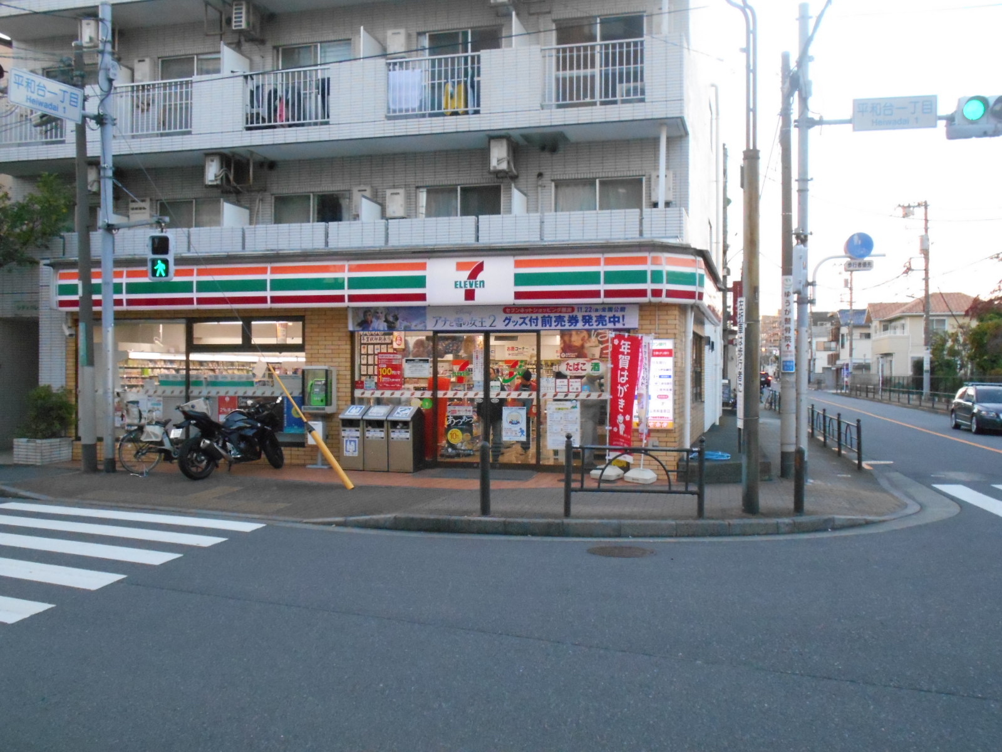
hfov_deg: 54.0
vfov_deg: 41.8
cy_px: 376
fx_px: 984
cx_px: 501
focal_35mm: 34
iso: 800
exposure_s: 1/250
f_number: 3.6
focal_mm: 5.8
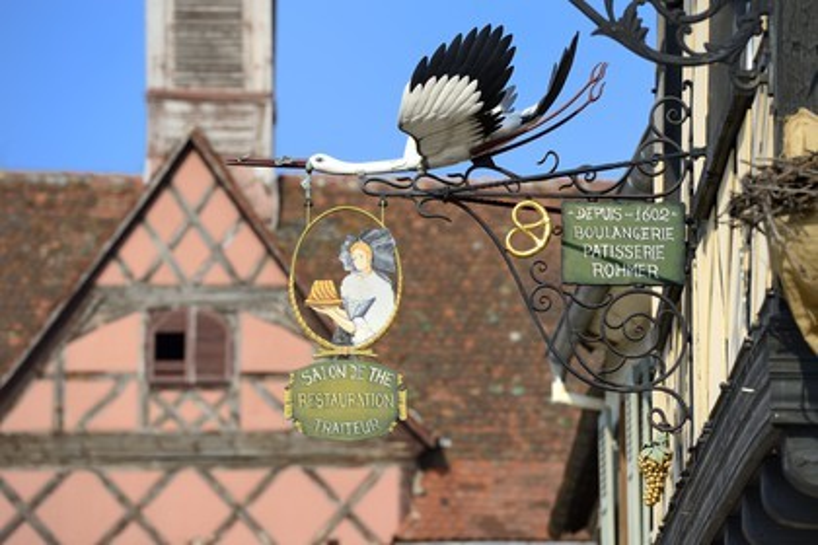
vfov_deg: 6.9
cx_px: 409
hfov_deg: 10.3
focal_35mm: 200
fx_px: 4544
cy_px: 272
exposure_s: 1/800
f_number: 6.3
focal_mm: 200
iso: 200
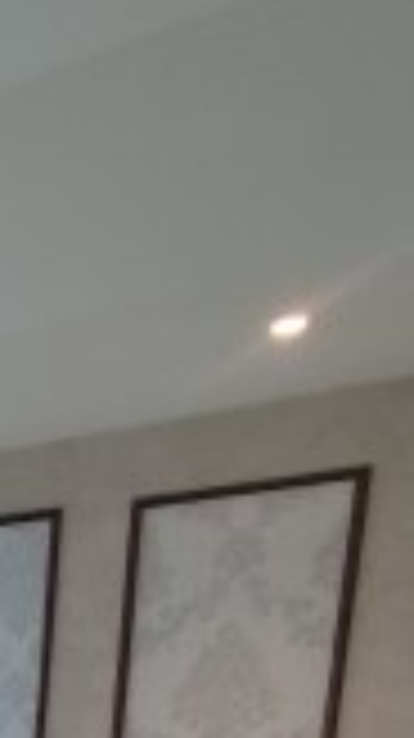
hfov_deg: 19.0
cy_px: 932
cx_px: -320
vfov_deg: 32.8
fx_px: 958
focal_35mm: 49
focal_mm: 1.65
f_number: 2.2
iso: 80
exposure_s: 1/100
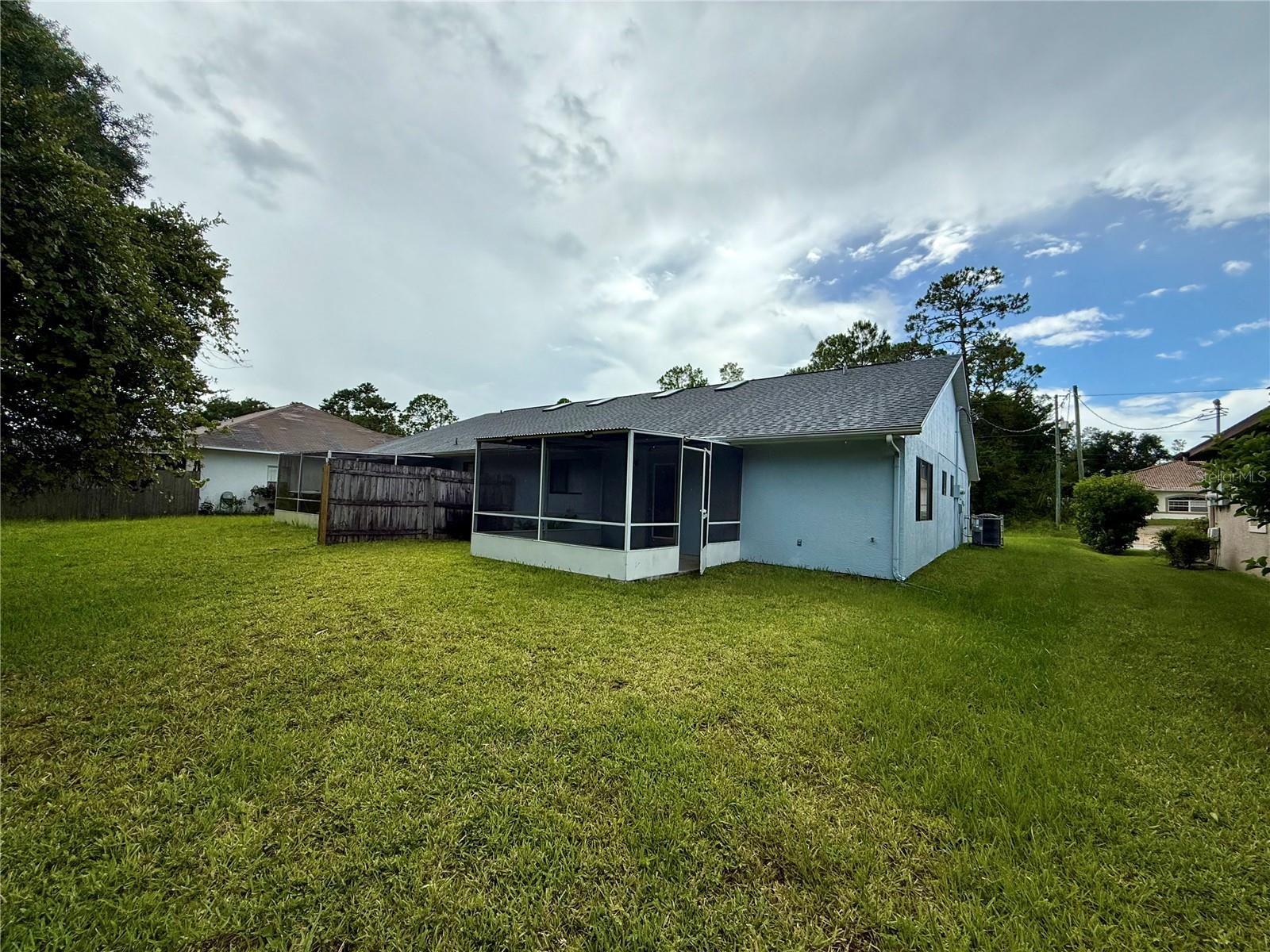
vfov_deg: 85.7
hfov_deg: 102.1
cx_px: 635
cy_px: 476
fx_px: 514
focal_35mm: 14
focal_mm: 2.22
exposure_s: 1/1613
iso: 50
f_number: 2.2
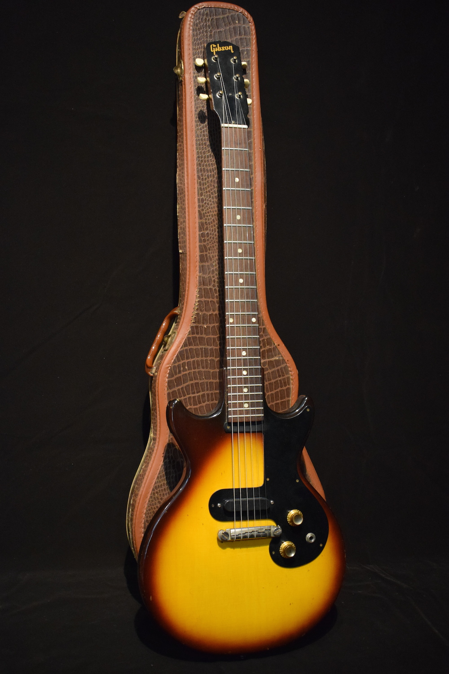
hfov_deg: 33.0
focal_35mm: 40
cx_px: 224
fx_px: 758
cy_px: 337
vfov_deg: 47.9
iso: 3200
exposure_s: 1/30
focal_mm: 27
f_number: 4
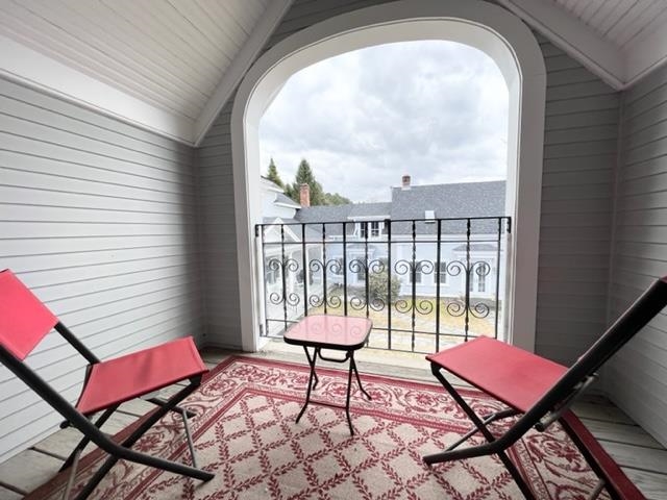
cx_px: 334
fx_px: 250
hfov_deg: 106.2
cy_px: 250
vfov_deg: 89.9
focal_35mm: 13
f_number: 1.8
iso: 32
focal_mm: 1.57
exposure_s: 1/261
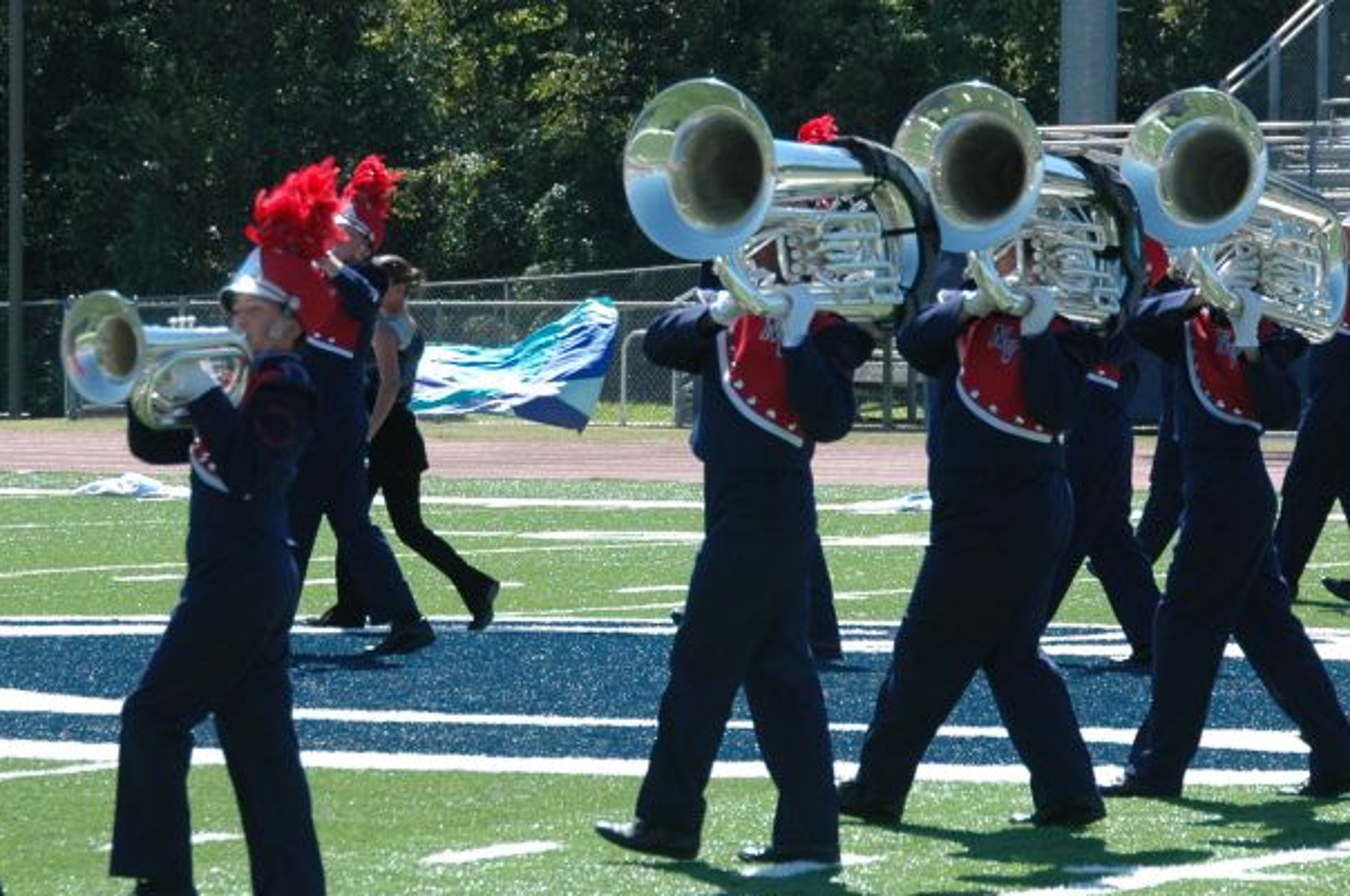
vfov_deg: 6.0
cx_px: 657
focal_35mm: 229
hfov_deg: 9.0
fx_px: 8576
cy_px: 474
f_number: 5.6
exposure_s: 1/500
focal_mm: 90
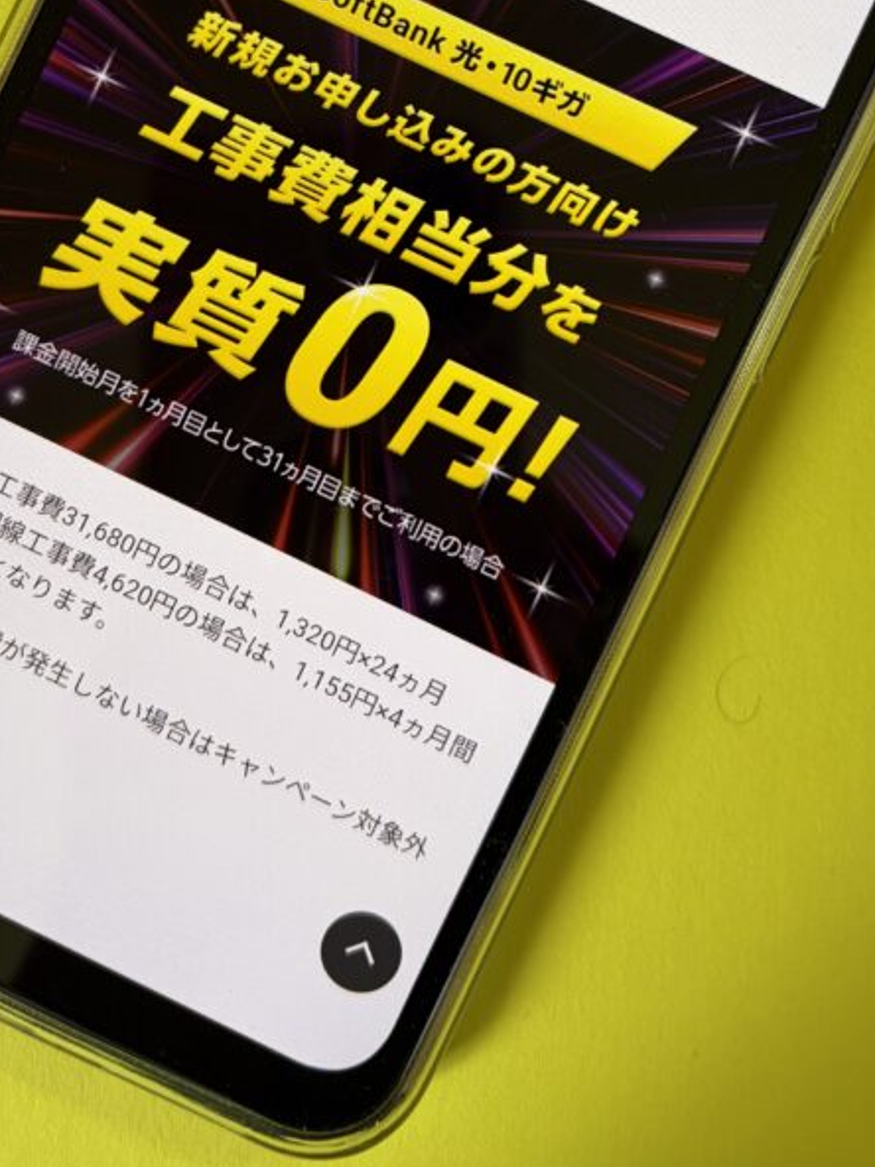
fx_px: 1517
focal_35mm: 45
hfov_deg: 32.2
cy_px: 233
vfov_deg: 40.3
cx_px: 390
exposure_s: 1/80
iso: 100
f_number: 1.6
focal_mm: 5.96
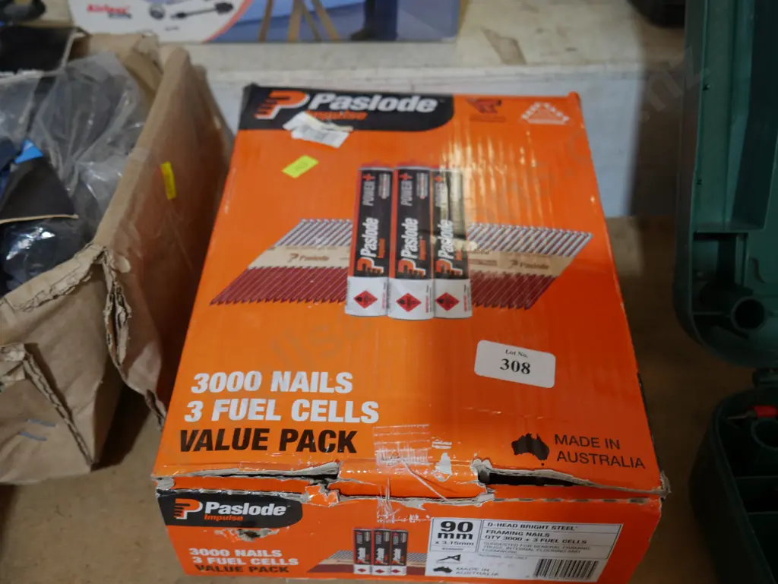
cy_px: 292
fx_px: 809
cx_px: 389
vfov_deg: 39.7
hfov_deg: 51.3
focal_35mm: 36
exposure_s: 1/60
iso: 400
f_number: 4
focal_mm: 18
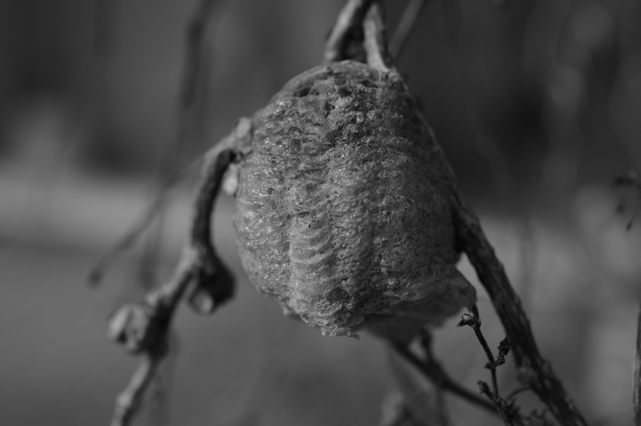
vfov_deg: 25.9
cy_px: 213
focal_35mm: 52
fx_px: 925
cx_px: 320
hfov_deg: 38.2
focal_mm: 35
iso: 100
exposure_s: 1/800
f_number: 4.5
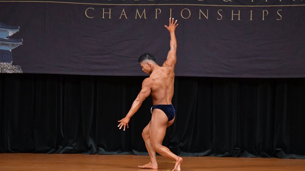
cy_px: 94
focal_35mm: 228
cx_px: 152
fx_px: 1844
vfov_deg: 5.3
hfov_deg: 9.5
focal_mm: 145
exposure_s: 1/400
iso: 4000
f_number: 5.6
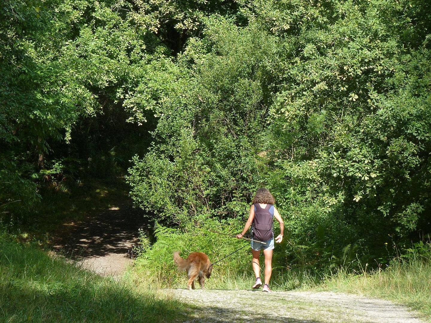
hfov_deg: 16.1
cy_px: 162
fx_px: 1519
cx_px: 216
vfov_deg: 12.1
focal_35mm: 122
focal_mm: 21.6
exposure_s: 1/80
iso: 80
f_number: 7.1
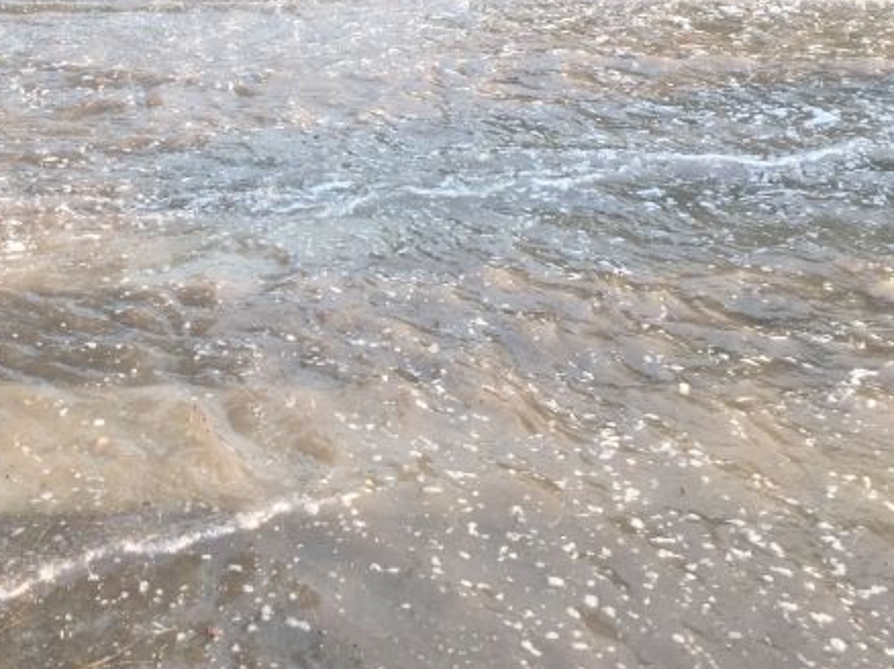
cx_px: 169
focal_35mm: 53
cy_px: 131
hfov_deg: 35.0
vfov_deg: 27.0
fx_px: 1368
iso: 32
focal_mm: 4.15
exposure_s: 1/100
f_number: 2.2
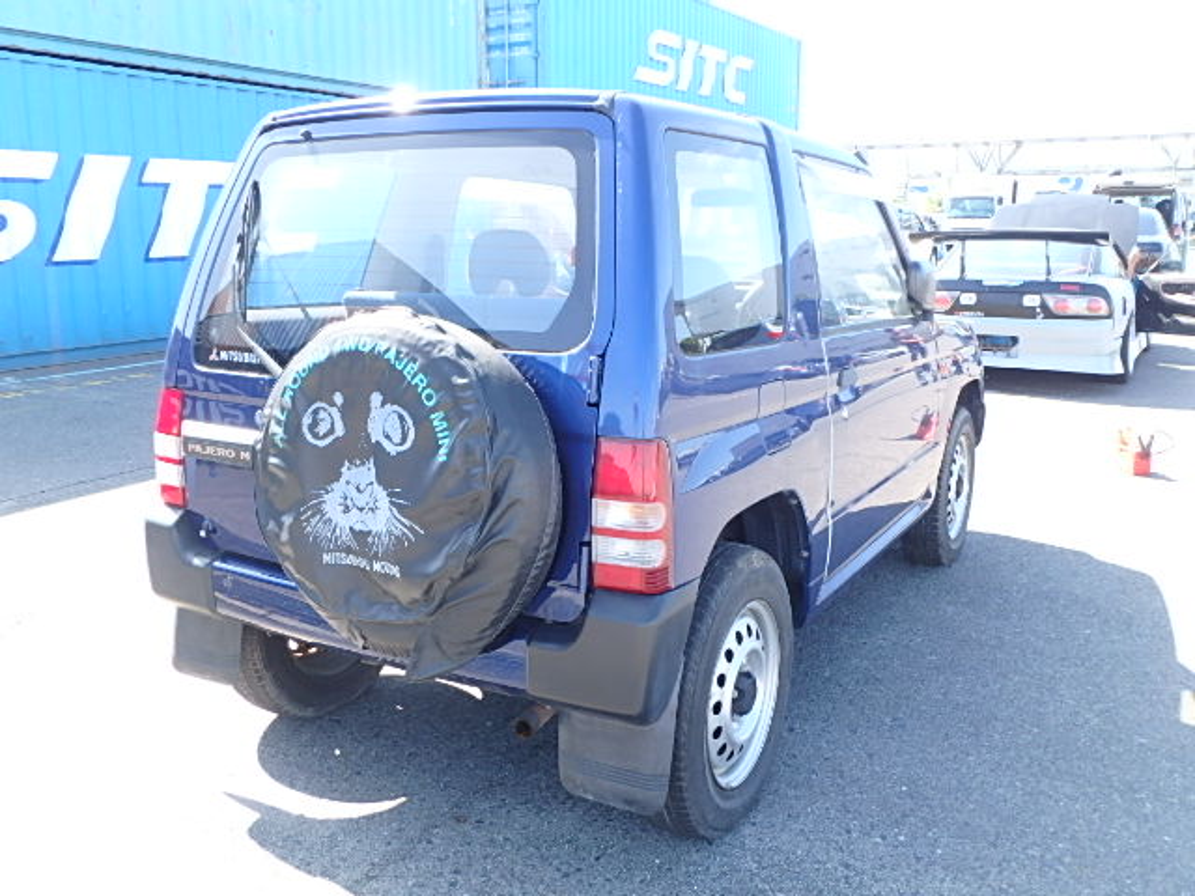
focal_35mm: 31
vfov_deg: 45.4
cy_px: 448
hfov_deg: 58.4
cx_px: 598
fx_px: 1070
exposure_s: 1/60
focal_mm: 5.6
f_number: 4.7
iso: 125
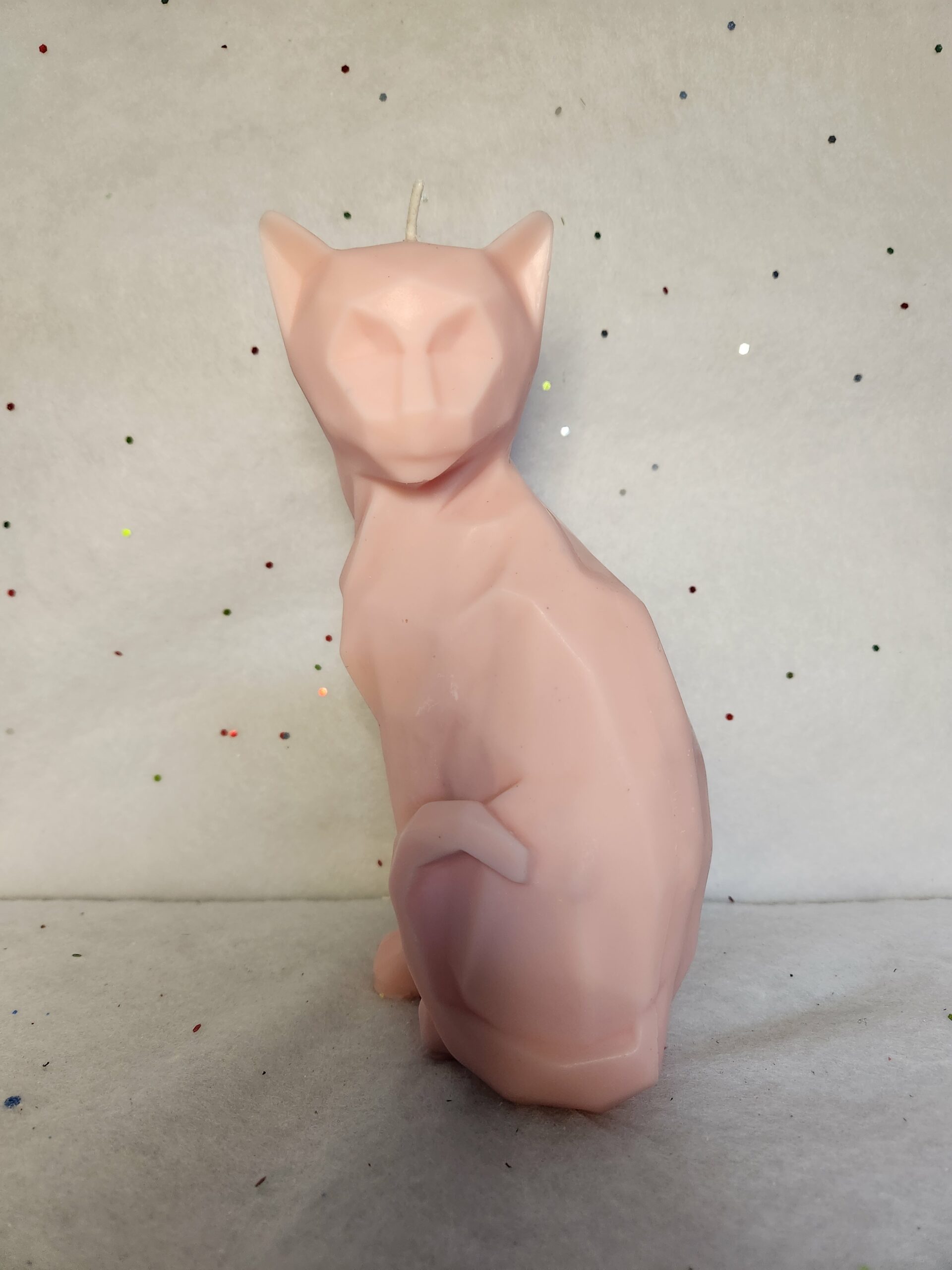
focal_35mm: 23
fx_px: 843
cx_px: 476
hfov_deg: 58.9
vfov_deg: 73.9
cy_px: 635
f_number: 1.8
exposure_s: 1/120
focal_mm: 5.4
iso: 250
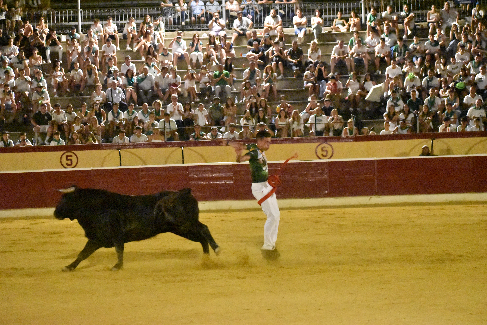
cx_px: 244
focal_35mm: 117
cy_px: 162
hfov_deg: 17.5
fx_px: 1583
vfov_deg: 11.7
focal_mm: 78
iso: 25600
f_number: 5
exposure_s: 1/400
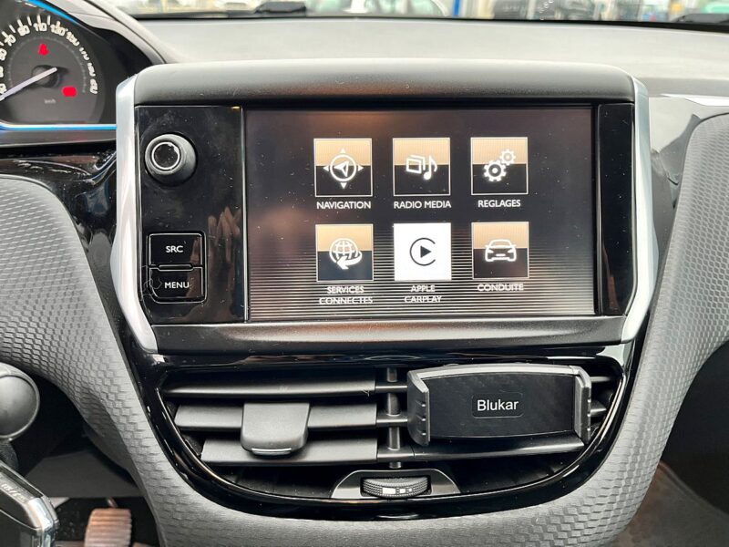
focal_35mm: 26
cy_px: 274
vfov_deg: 53.1
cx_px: 364
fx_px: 548
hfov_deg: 67.3
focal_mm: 5.1
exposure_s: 1/75
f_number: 1.6
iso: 125
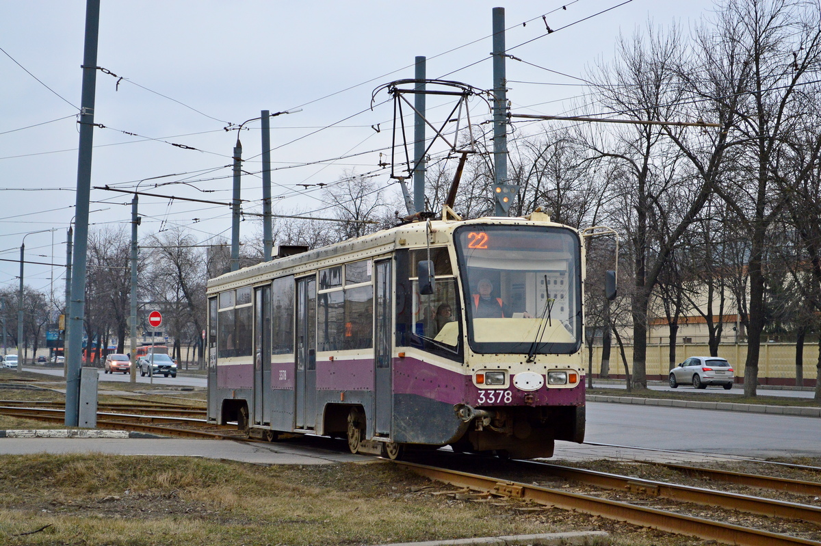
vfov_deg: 16.5
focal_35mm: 82
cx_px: 410
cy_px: 273
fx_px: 1880
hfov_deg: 24.6
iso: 800
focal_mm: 55
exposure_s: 1/640
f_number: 5.6
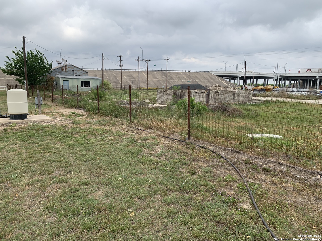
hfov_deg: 67.3
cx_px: 161
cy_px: 120
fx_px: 242
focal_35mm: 26
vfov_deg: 53.1
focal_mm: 4.25
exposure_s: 1/1190
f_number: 1.8
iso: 25
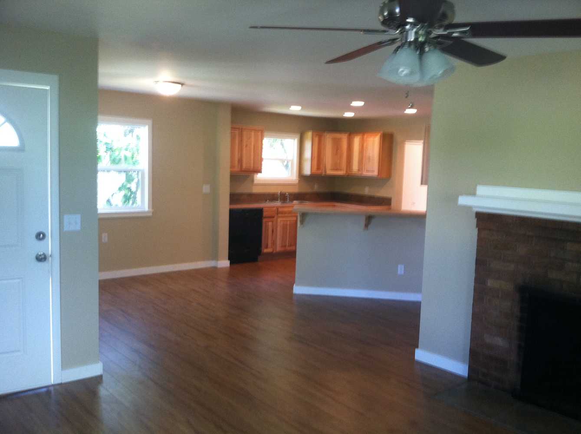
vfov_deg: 40.6
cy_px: 217
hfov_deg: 52.7
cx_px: 290
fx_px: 587
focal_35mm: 35
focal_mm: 3.85
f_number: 2.8
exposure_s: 1/17
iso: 125
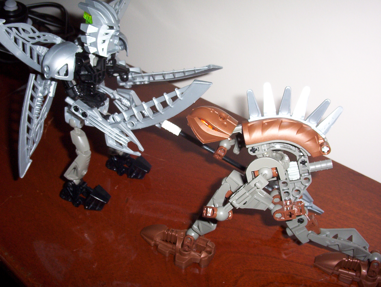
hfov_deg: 47.8
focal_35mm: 39
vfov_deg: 37.0
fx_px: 430
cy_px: 144
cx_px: 190
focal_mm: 6
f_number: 4.5
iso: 140
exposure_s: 1/30
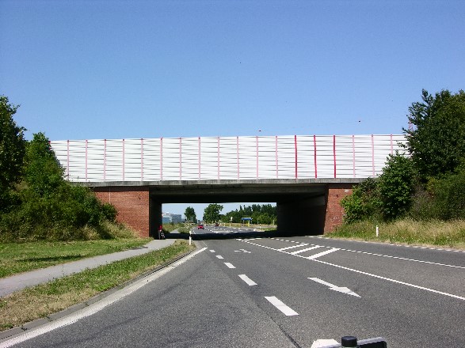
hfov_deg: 44.8
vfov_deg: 34.3
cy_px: 174
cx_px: 232
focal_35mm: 42
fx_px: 564
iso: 50
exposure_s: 1/149
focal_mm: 10.7
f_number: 7.3
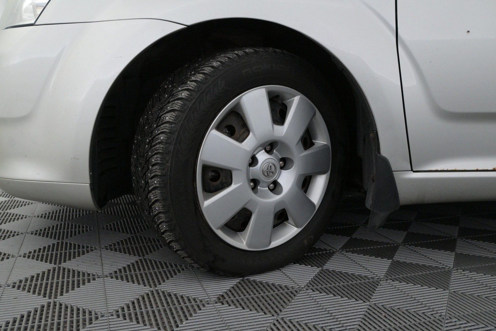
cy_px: 166
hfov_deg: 56.1
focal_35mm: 34
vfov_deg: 39.1
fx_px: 465
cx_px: 248
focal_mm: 22.5
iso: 2500
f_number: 5.6
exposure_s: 1/125
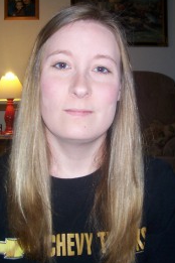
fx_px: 445
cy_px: 123
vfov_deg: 32.9
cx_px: 94
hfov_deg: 22.3
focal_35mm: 61
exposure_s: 1/64
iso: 80
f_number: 2.7
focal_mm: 5.6
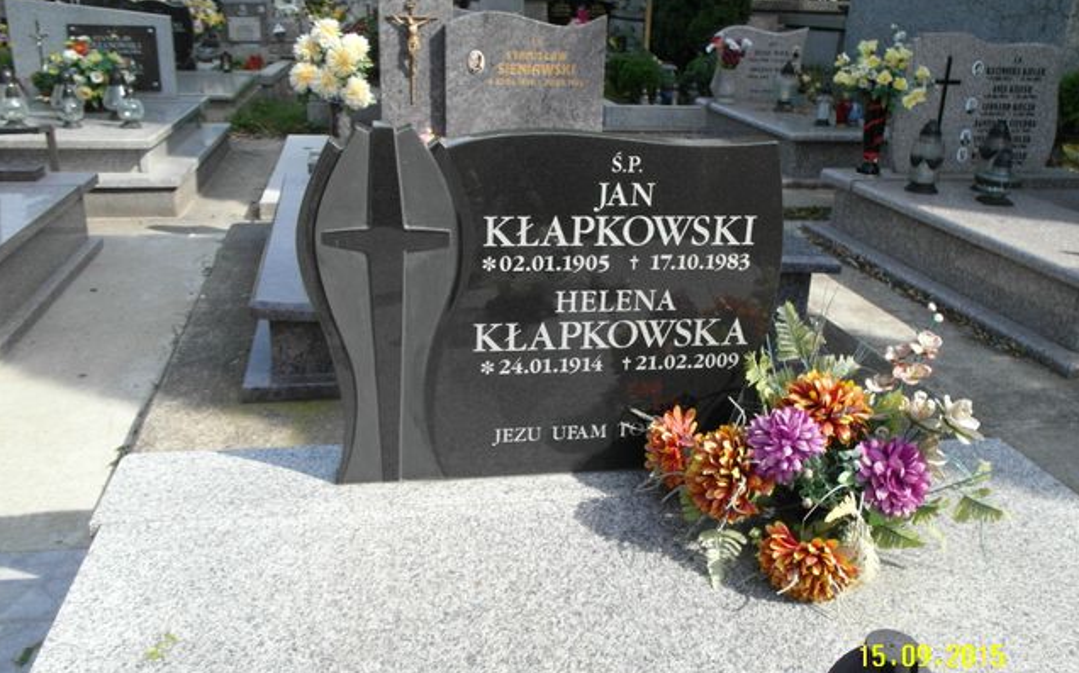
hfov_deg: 59.7
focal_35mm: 32
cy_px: 336
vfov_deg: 39.4
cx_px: 538
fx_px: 941
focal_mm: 6.5
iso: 80
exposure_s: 1/350
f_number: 4.1
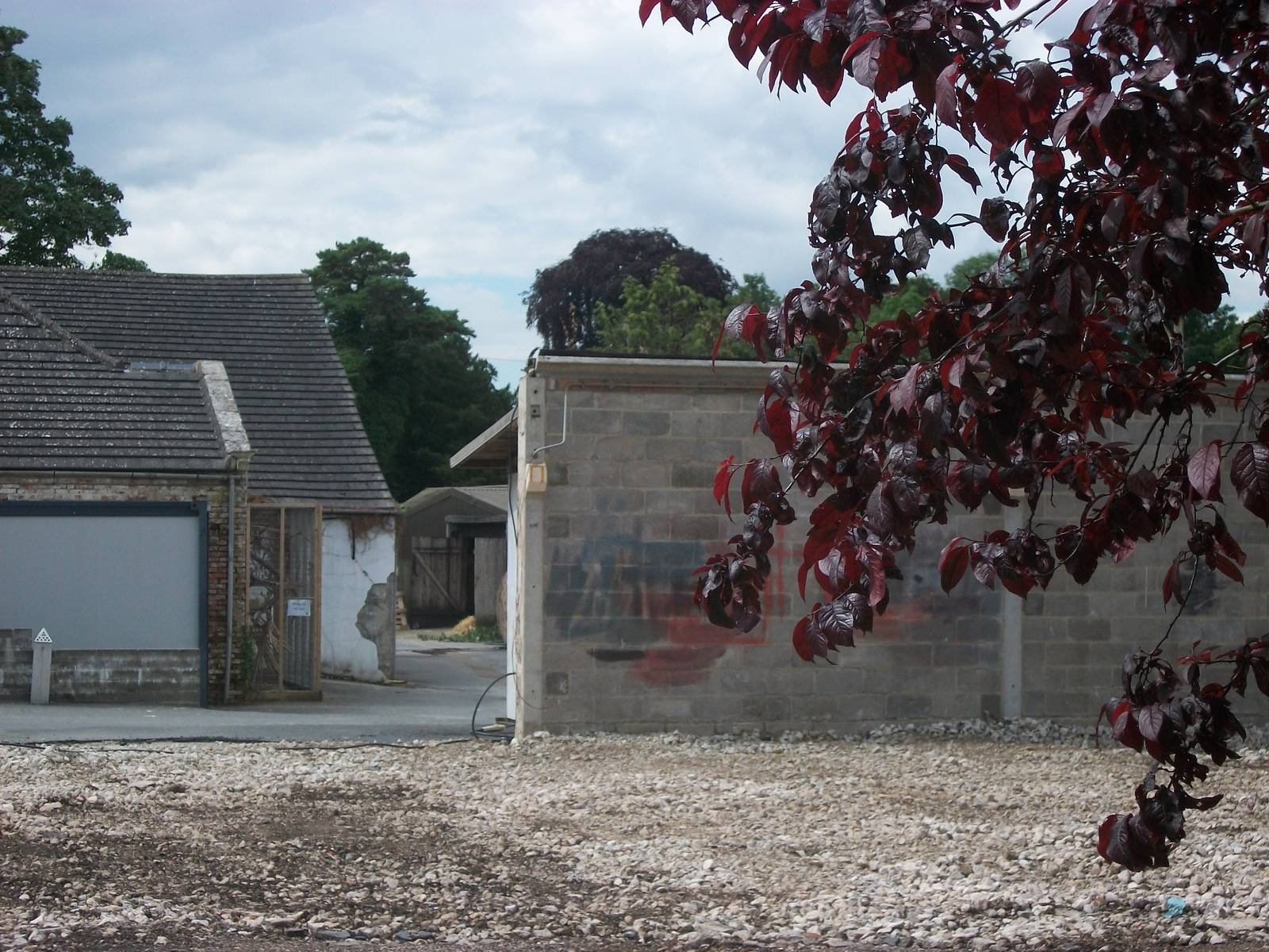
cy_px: 476
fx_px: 2823
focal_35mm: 77
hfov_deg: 25.3
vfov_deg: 19.1
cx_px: 634
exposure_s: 1/500
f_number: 4.6
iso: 80
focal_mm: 13.7
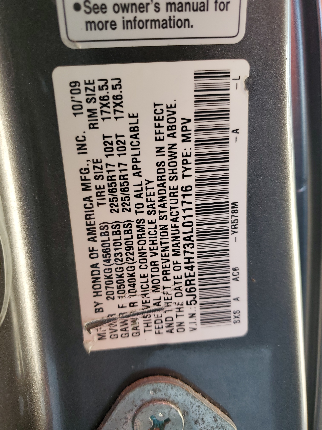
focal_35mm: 26
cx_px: 161
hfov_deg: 53.1
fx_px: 322
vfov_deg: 67.3
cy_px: 215
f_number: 1.5
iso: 56
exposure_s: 1/120
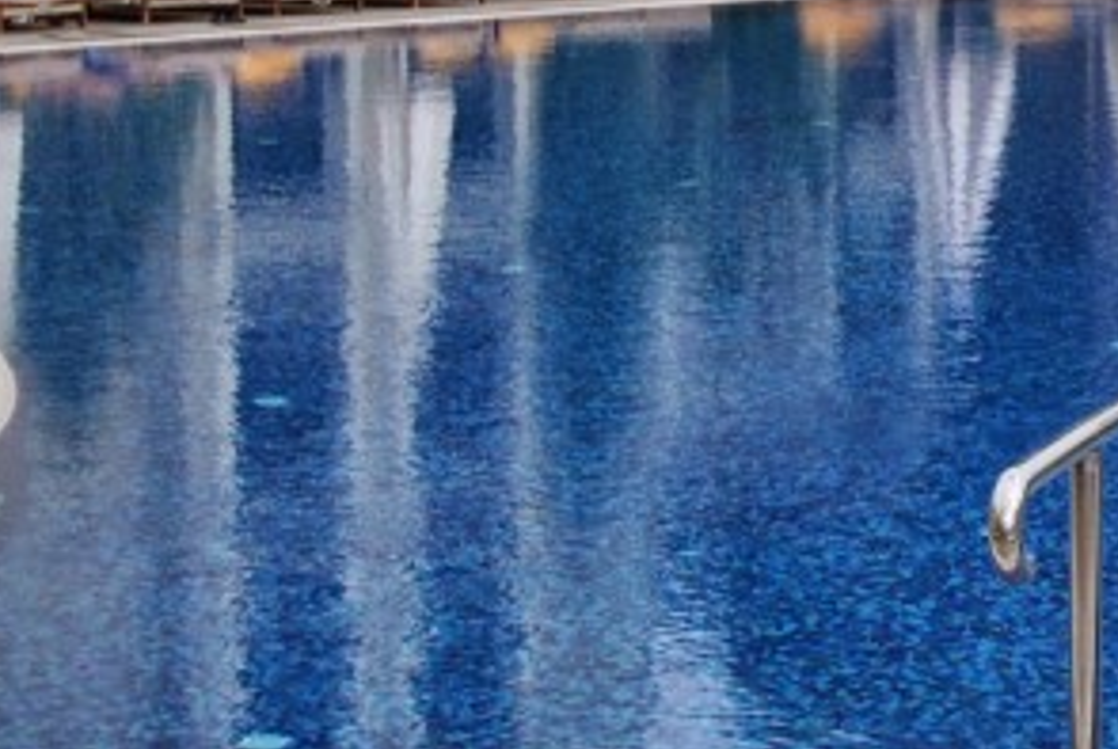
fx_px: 3824
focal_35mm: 123
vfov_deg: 11.1
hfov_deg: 15.7
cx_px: 1489
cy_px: 23
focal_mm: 21
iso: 100
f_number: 8
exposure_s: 1/250
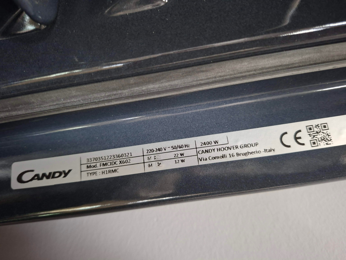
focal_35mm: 23
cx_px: 173
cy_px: 130
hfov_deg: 73.9
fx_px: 230
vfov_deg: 58.9
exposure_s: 1/25
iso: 500
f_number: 1.8
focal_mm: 5.54
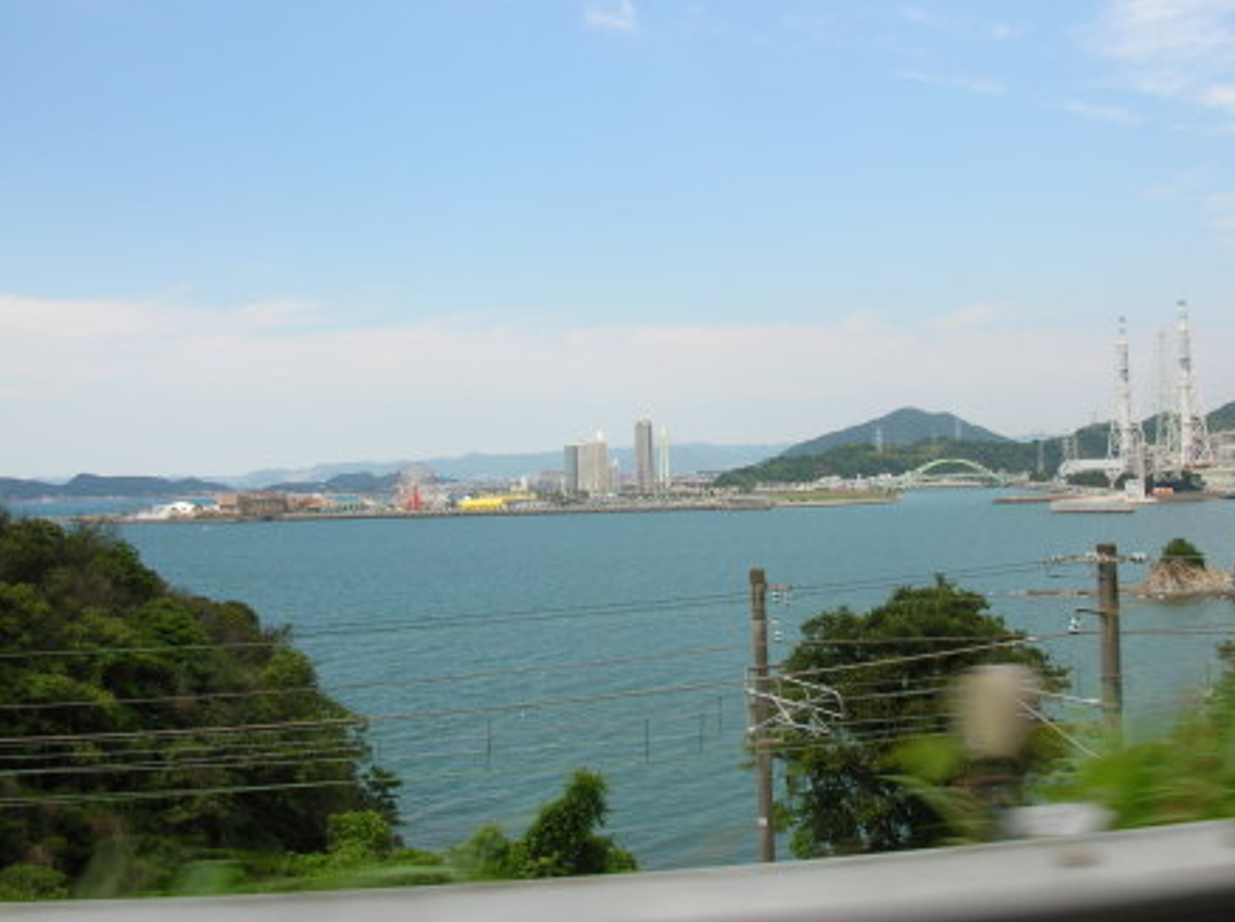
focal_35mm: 40
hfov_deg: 46.8
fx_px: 1425
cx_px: 660
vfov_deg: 35.8
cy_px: 434
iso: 50
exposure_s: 1/228
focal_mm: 5.8
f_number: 5.6
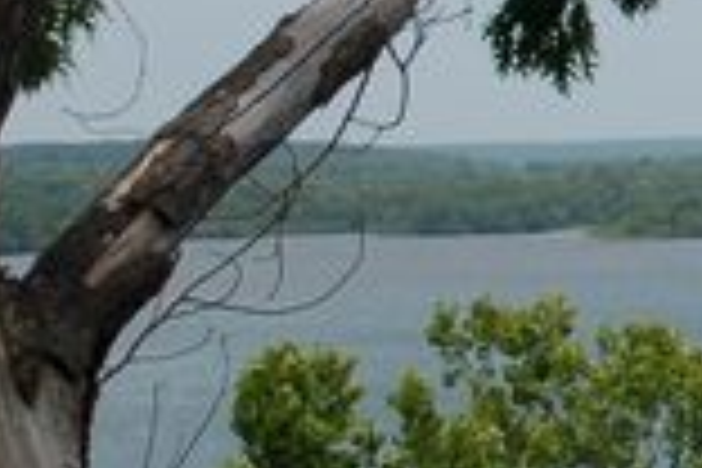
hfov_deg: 7.4
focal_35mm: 269
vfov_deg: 5.1
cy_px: -202
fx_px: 5236
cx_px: 1354
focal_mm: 35
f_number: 10
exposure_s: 1/400
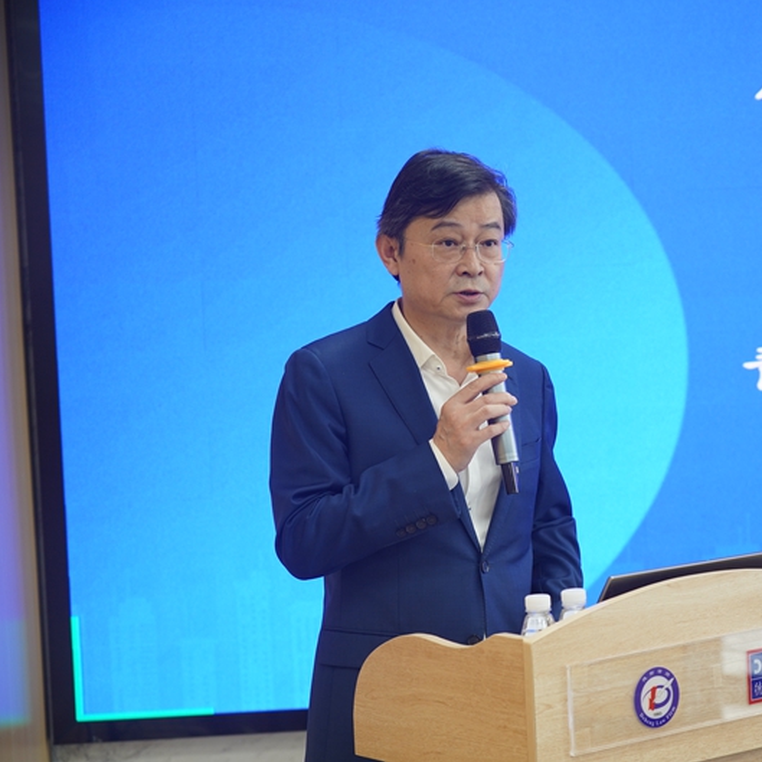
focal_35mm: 99
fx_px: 2466
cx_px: 573
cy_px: 380
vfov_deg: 17.6
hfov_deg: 17.5
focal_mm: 77
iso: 500
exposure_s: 1/80
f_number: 4
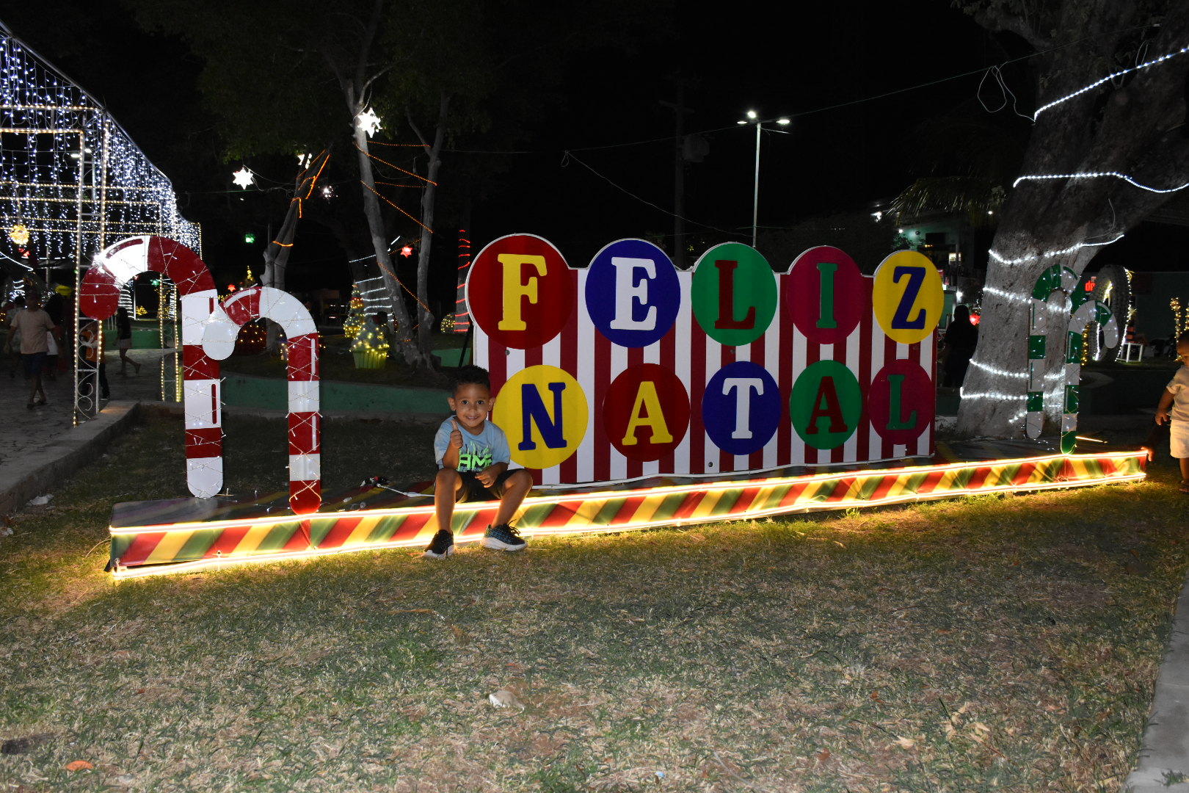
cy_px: 396
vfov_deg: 43.6
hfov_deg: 61.9
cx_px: 594
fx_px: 991
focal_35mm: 30
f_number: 6.3
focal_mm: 20
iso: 2500
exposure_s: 1/100
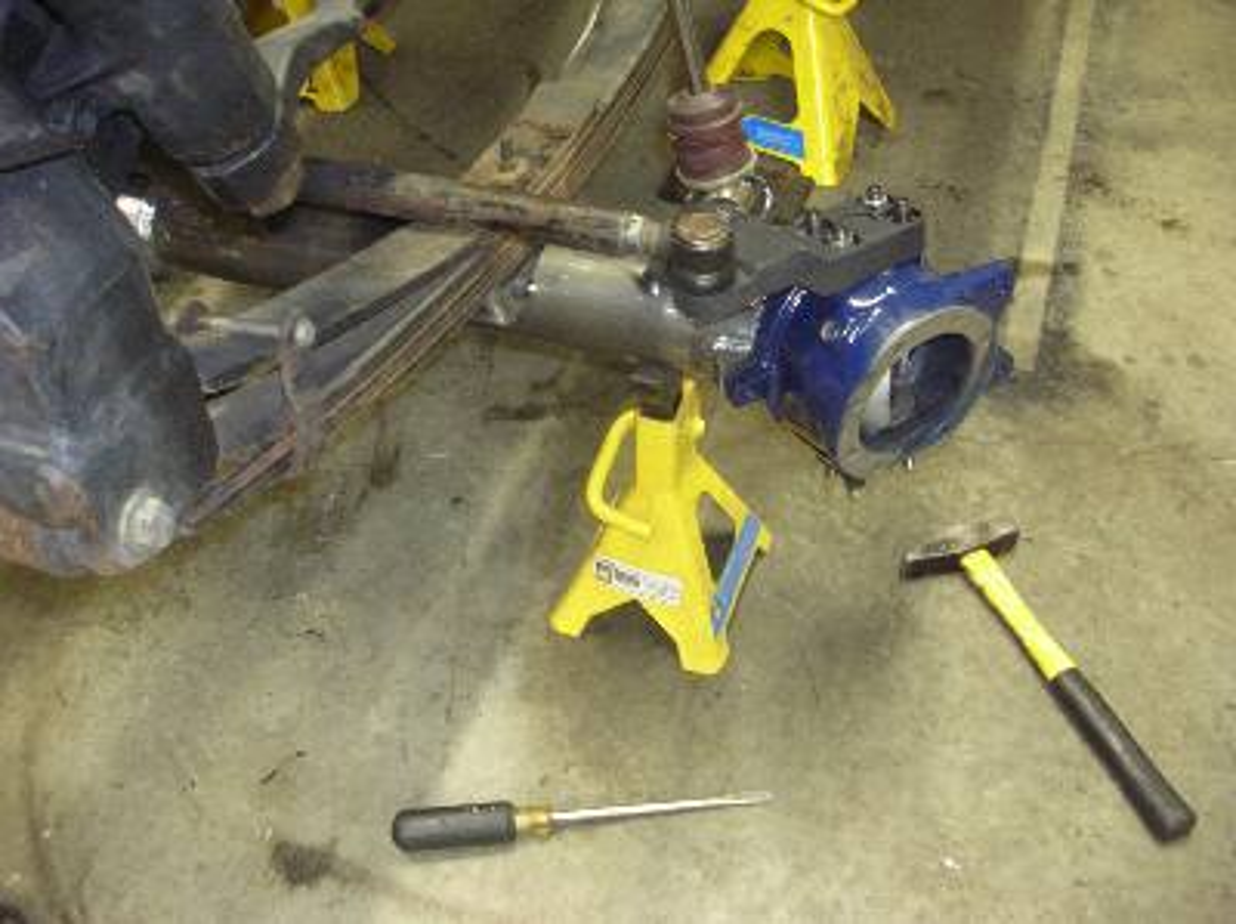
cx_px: 618
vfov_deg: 40.6
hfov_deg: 52.7
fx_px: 1248
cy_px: 462
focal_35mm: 35
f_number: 2.8
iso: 200
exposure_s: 1/7.4
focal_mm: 5.8
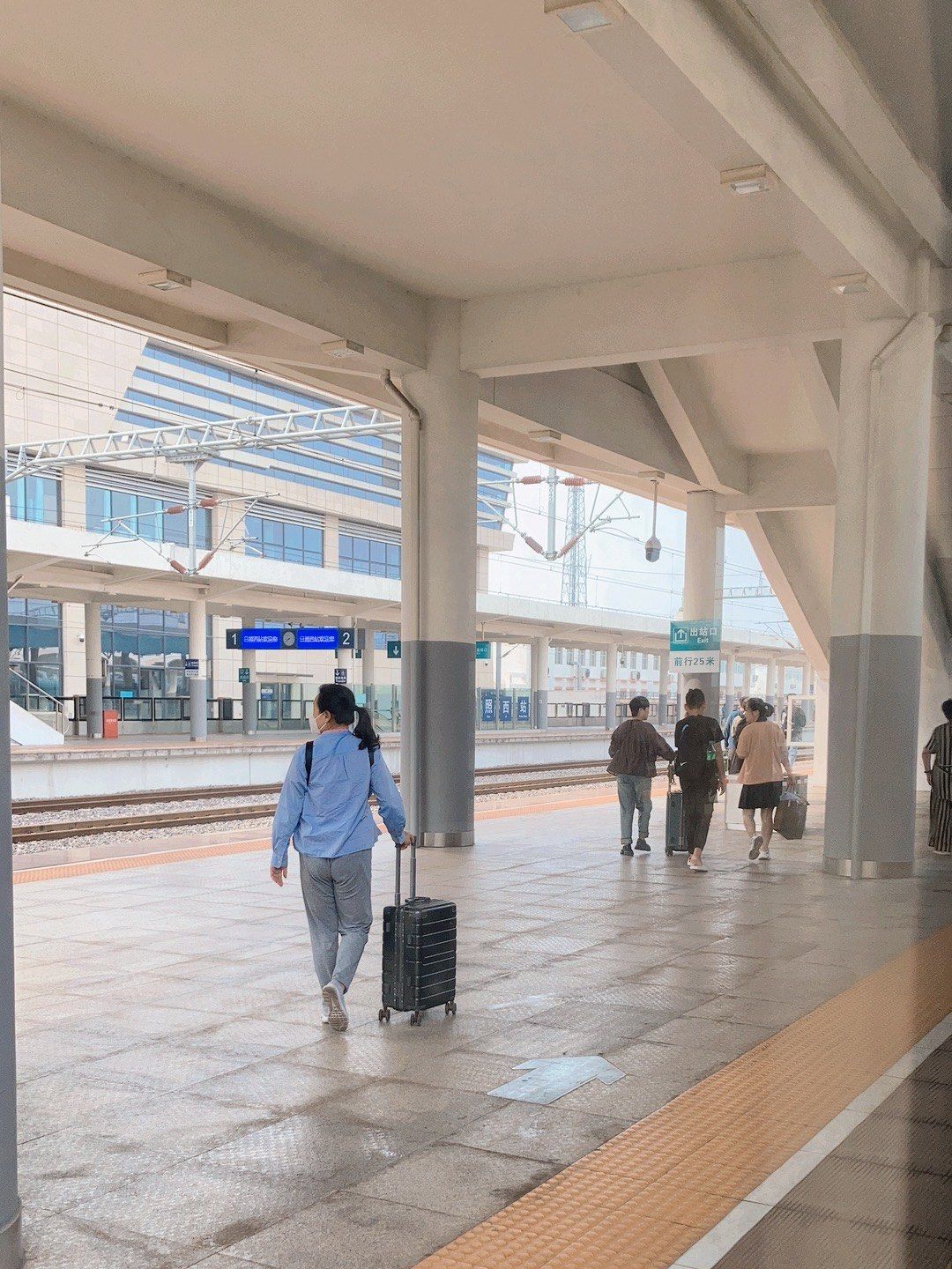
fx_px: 2347
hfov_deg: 22.9
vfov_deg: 30.3
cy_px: 634
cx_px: 476
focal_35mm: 64
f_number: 1.8
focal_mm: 3.99
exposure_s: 1/186
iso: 20
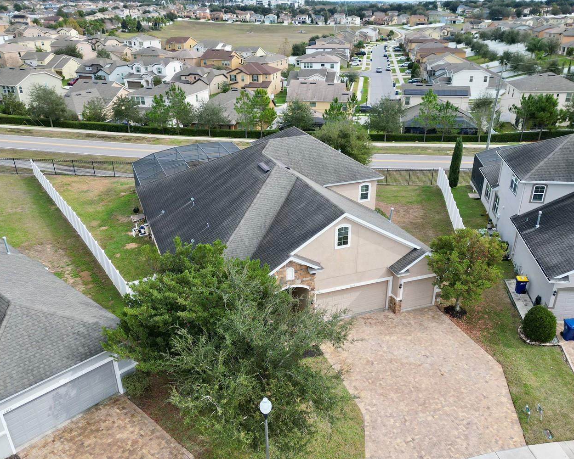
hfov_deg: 58.7
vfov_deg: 48.3
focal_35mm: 30
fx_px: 510
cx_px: 302
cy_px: 273
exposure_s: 1/1250
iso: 140
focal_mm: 6.72
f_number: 1.7
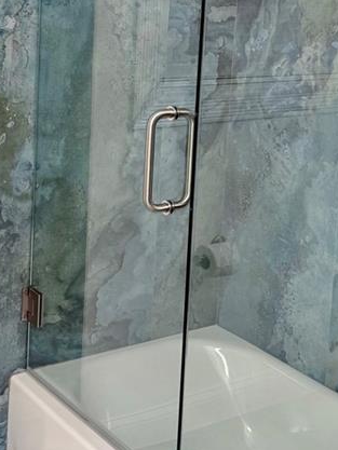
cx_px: 110
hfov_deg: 21.2
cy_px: 93
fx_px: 898
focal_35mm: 69
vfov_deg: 27.6
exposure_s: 1/60
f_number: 1.78
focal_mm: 6.76
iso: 125
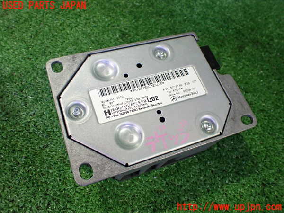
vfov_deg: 46.8
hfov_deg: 60.0
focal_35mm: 30
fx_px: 246
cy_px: 106
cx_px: 142
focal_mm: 5.4
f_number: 2.3
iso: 800
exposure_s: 1/60
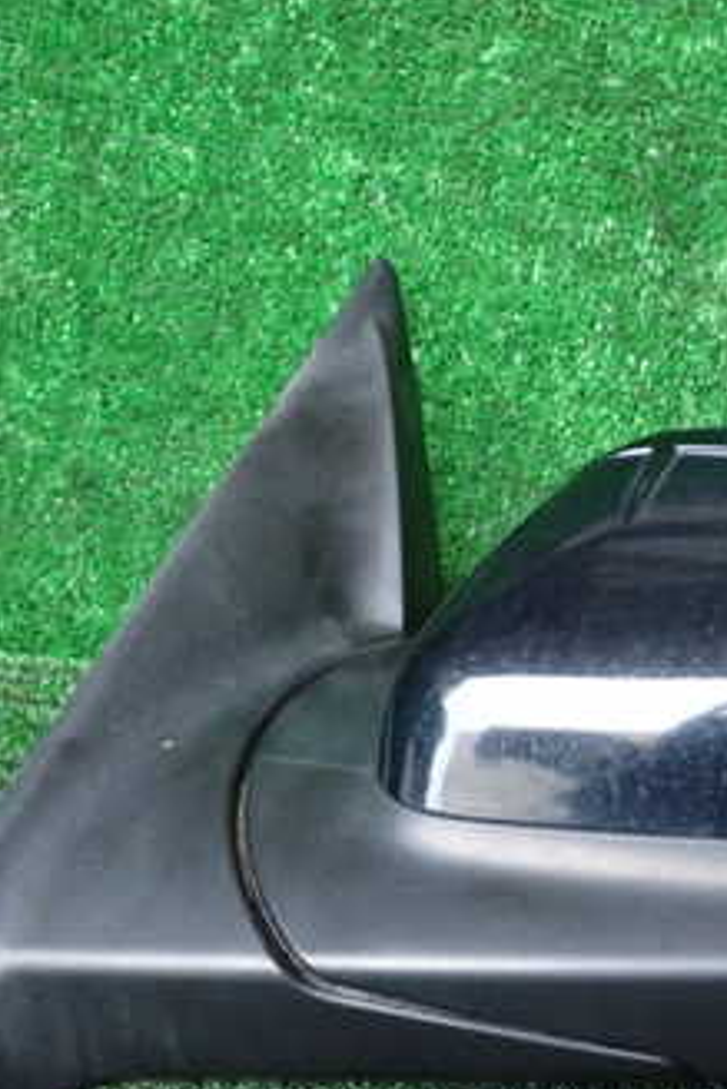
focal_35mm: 57
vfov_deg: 35.0
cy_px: 634
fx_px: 1725
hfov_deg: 23.3
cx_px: 621
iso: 800
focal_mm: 5.4
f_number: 2.3
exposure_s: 1/30
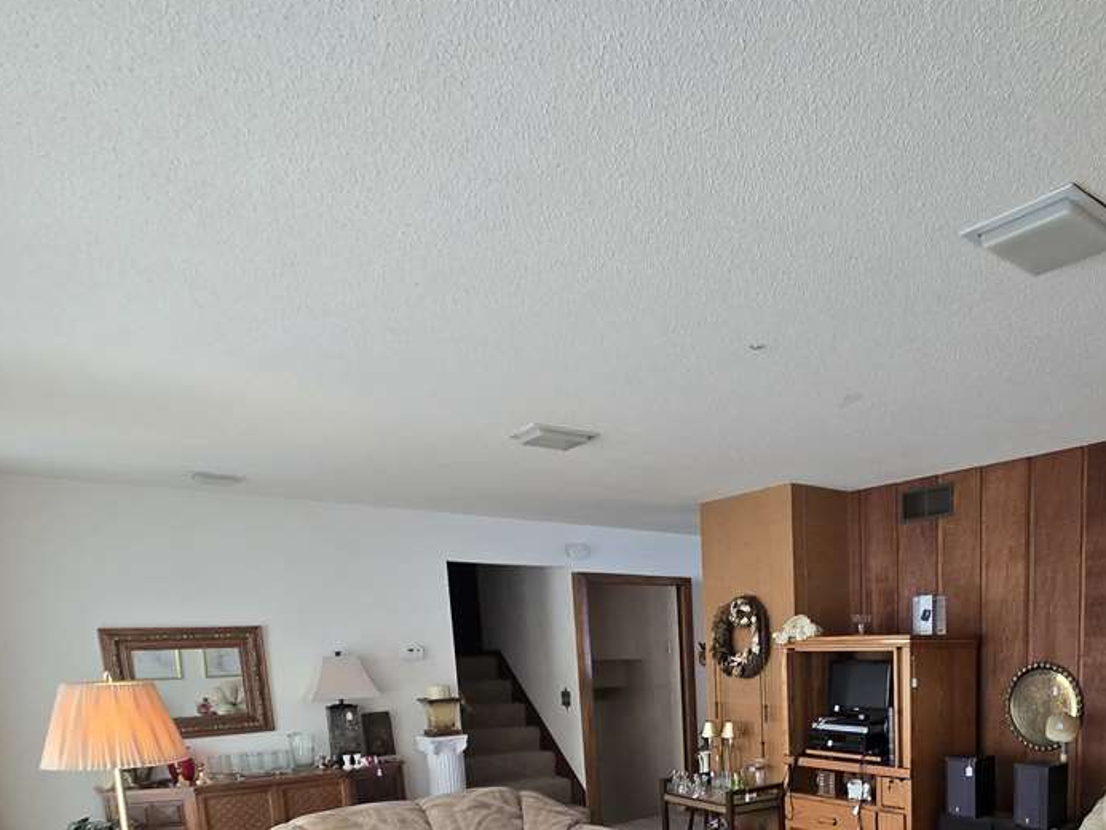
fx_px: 767
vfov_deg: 50.1
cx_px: 833
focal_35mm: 24
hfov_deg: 67.0
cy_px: 755
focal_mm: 2.2
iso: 250
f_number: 2.2
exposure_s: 1/60
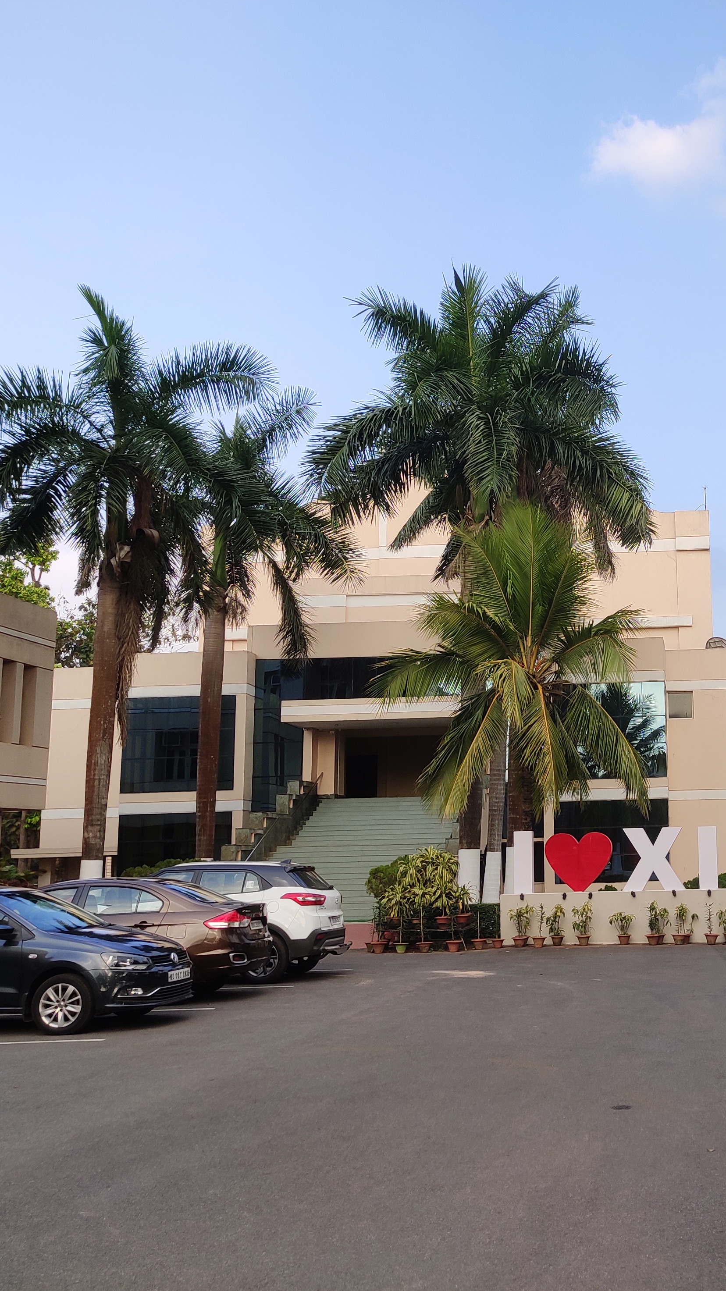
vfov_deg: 54.0
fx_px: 1267
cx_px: 659
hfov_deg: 30.5
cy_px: 642
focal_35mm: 37
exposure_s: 1/488
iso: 112
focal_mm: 4.68
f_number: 1.79
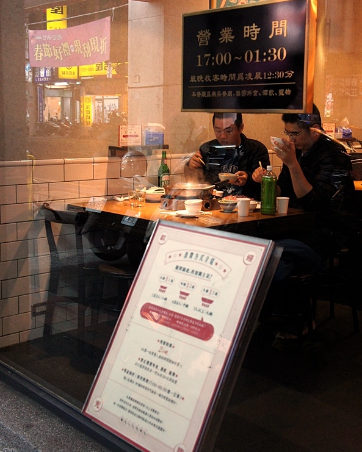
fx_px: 664
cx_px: 180
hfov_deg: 30.5
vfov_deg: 37.6
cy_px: 198
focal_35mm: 50
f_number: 5.6
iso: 1600
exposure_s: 1/15
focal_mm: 29
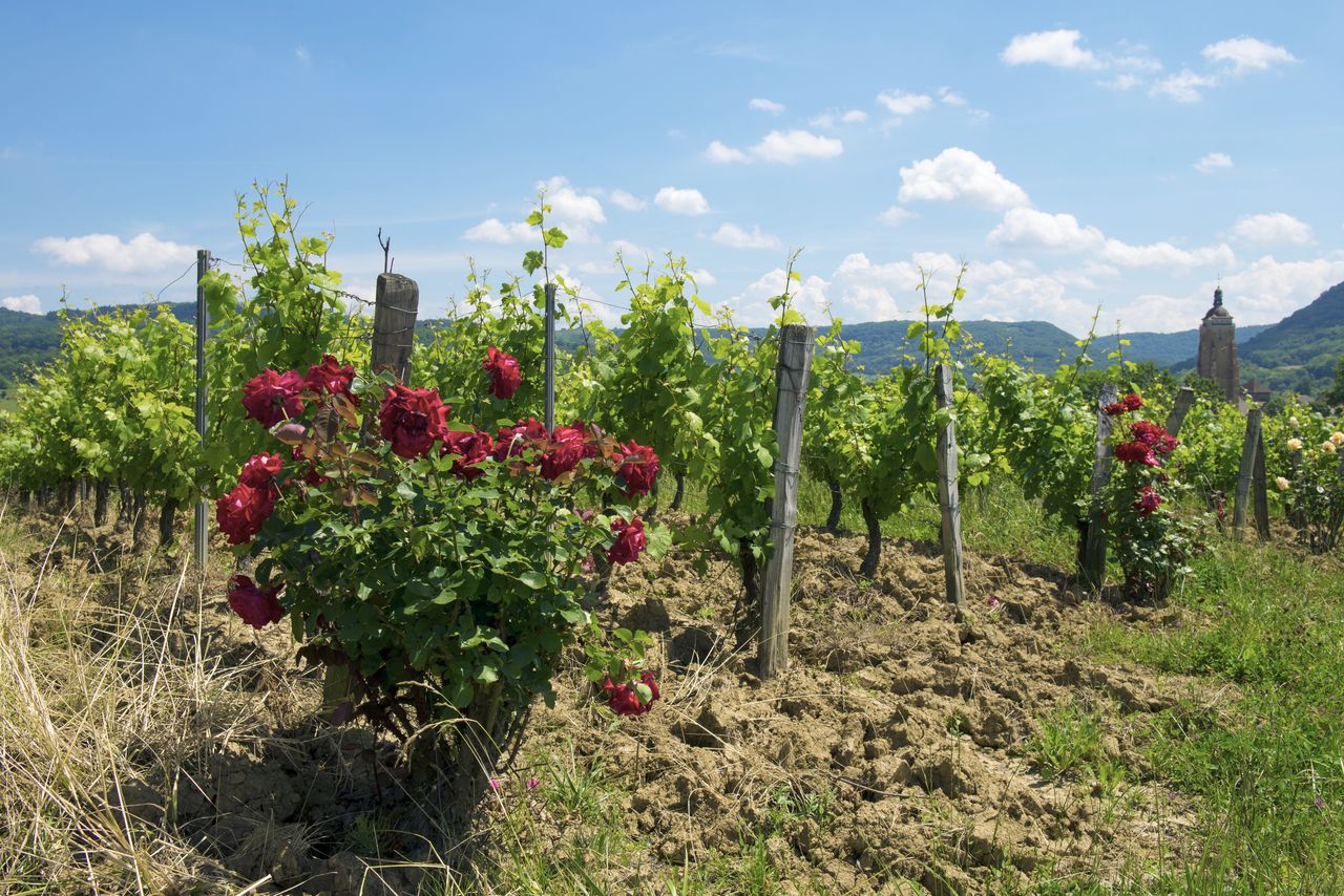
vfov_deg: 41.1
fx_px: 1195
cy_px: 448
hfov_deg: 58.7
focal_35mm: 32
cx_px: 672
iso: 125
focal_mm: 32
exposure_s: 1/125
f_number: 11
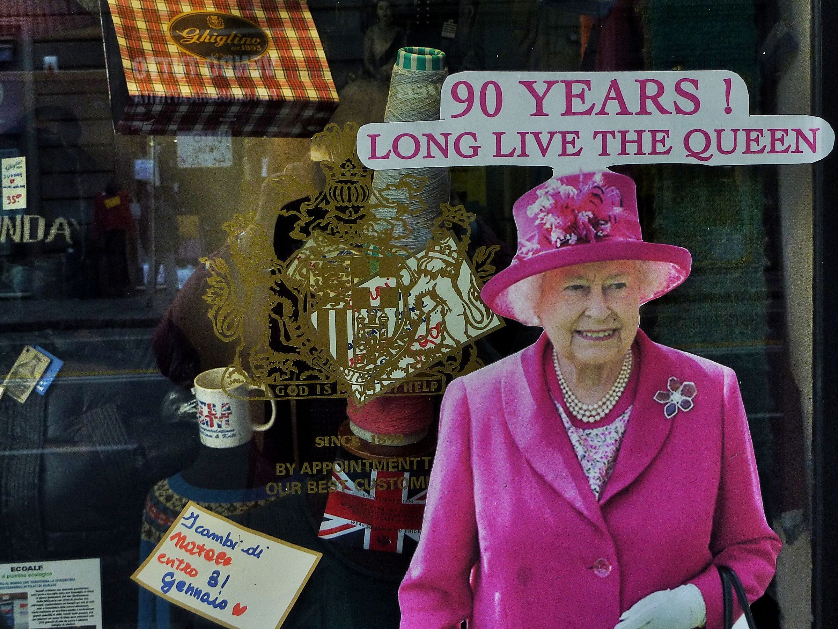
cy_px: 314
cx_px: 419
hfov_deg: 39.7
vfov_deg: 30.3
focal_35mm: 48
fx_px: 1162
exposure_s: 1/125
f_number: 3.8
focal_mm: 7.9
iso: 100
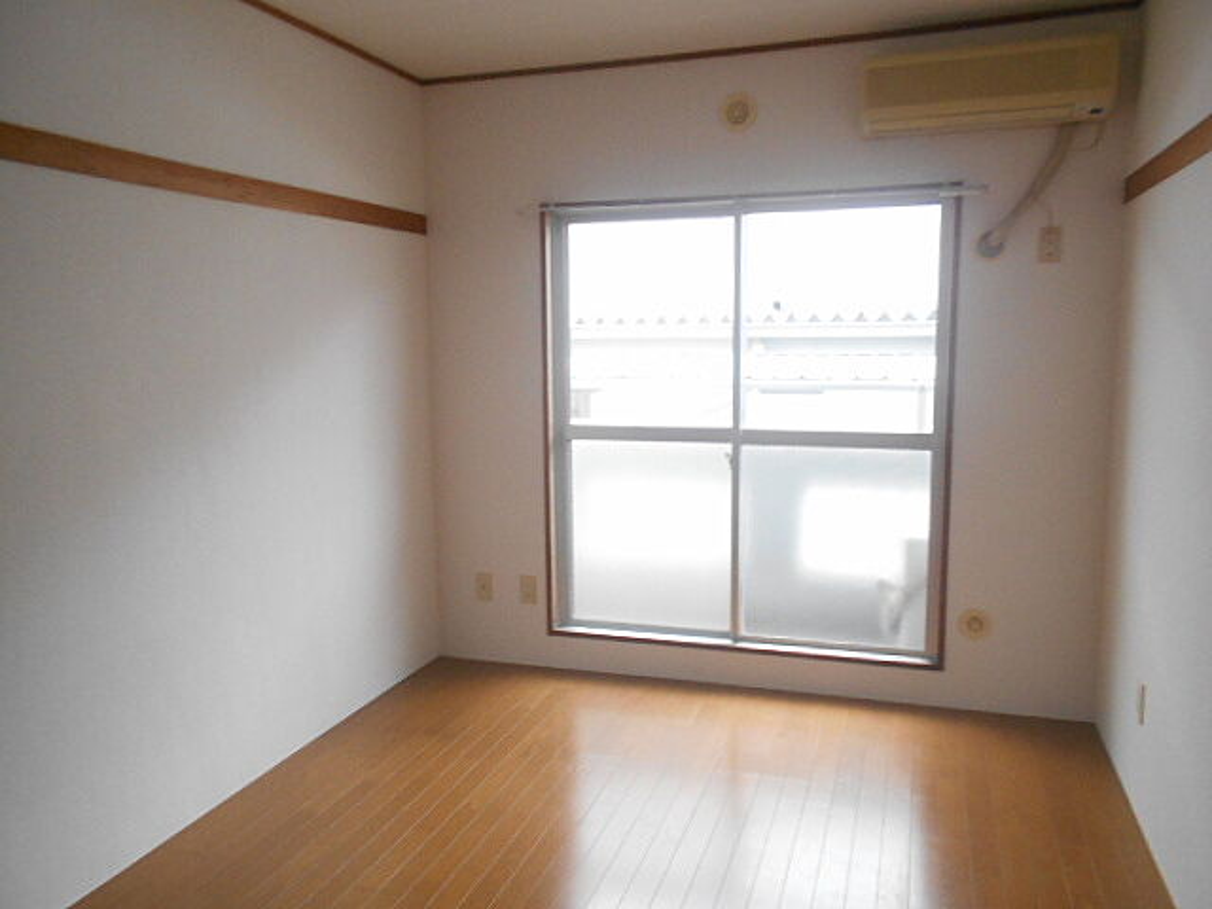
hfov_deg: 67.3
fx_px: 910
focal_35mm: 26
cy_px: 454
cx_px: 606
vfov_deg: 53.1
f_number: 3.2
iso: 320
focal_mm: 4.6
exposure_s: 1/30
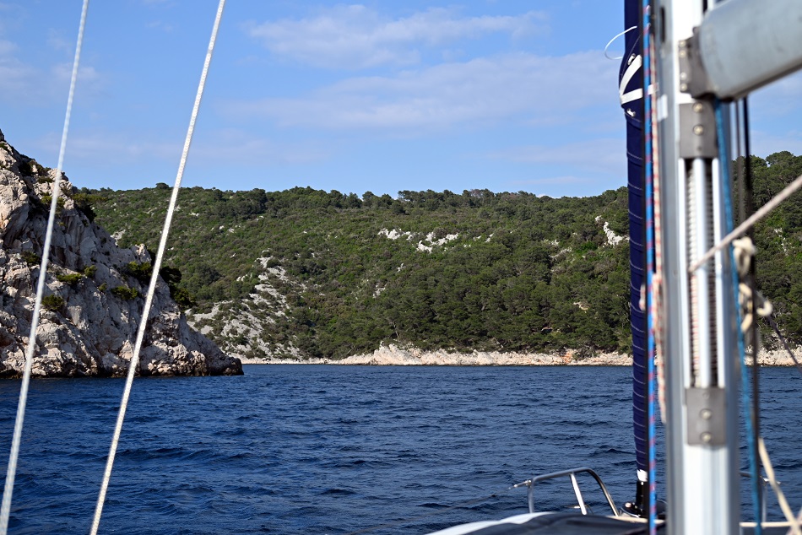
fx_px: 1560
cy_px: 268
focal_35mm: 70
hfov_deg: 28.8
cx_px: 401
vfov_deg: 19.5
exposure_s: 1/640
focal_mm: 70
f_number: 6.3
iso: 100
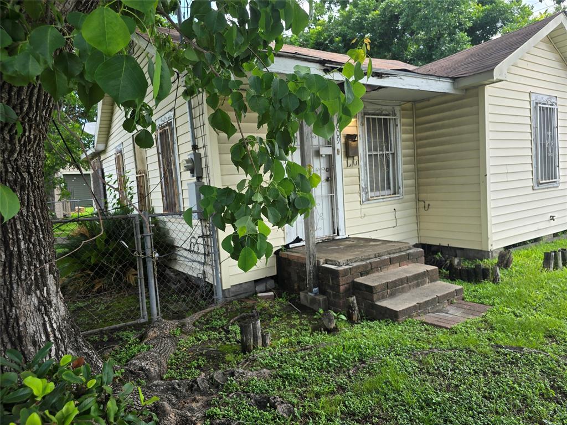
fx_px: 377
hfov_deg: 73.9
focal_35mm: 23
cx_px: 284
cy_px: 212
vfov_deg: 58.9
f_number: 1.7
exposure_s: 1/180
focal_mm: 6.3
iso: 20
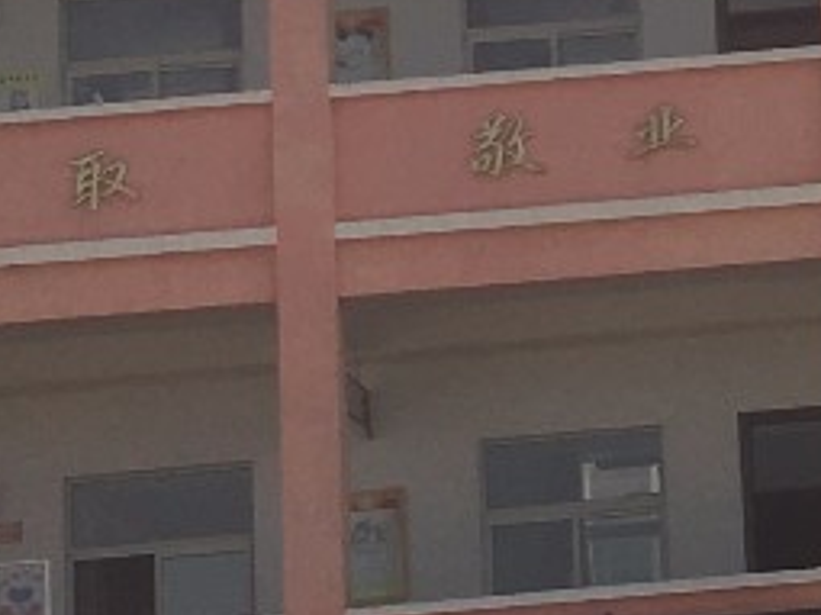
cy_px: -23
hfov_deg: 10.3
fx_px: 4315
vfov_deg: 8.1
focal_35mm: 182
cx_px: 1417
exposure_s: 1/1425
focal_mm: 4.15
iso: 25
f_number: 2.2
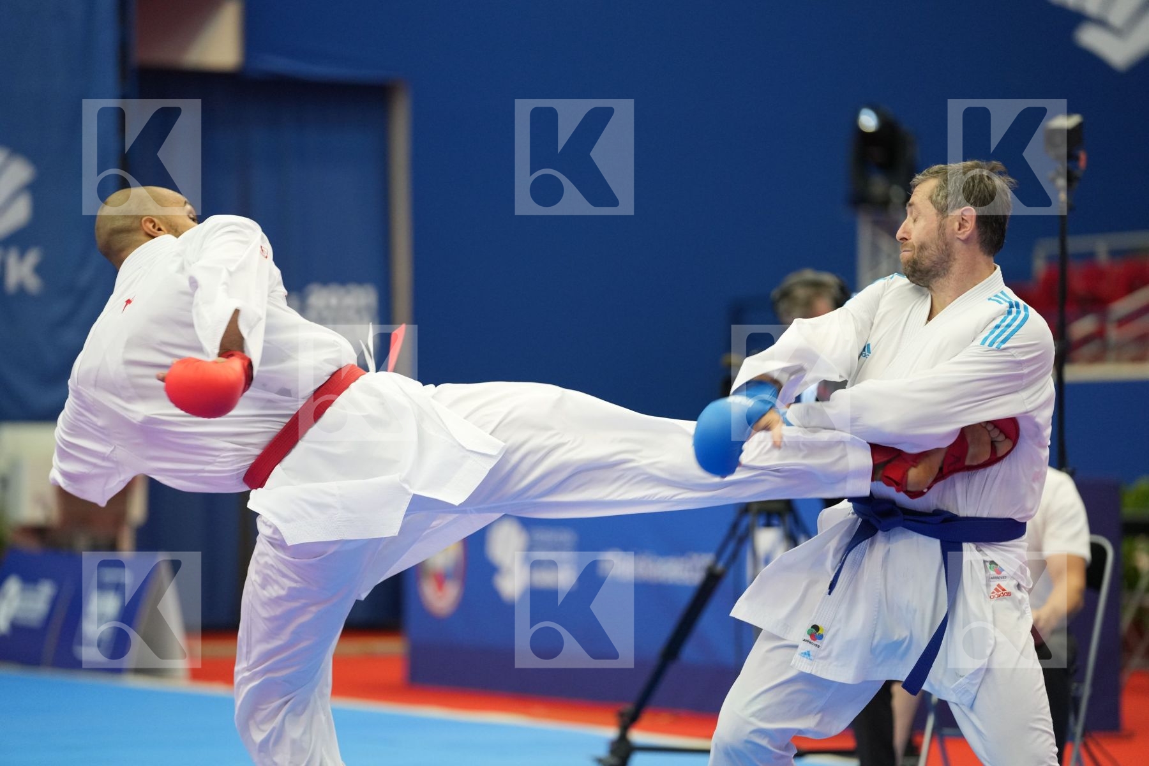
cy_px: 383
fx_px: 5521
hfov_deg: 11.9
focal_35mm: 173
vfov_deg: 7.9
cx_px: 574
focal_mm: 173
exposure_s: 1/1000
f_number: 2.8
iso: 2500
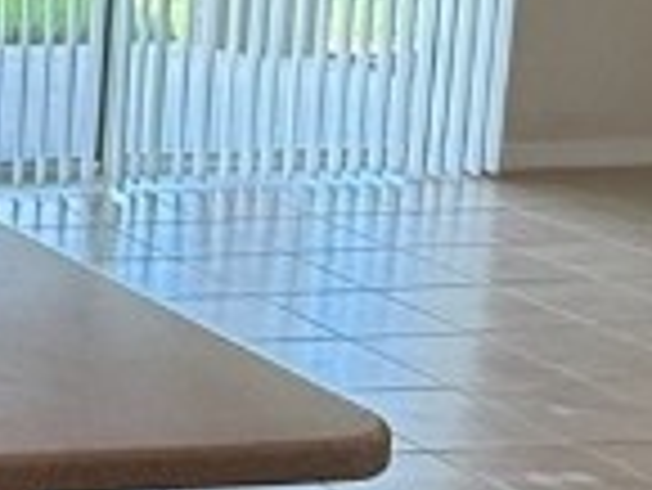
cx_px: -733
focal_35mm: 99
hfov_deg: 15.1
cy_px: -36
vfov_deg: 14.6
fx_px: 1866
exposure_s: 1/40
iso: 64
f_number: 2.2
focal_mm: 2.22
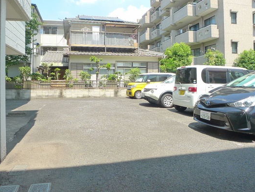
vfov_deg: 44.1
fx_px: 236
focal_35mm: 32
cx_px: 109
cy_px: 84
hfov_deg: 56.6
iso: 125
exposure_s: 1/400
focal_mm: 5.1
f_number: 2.8
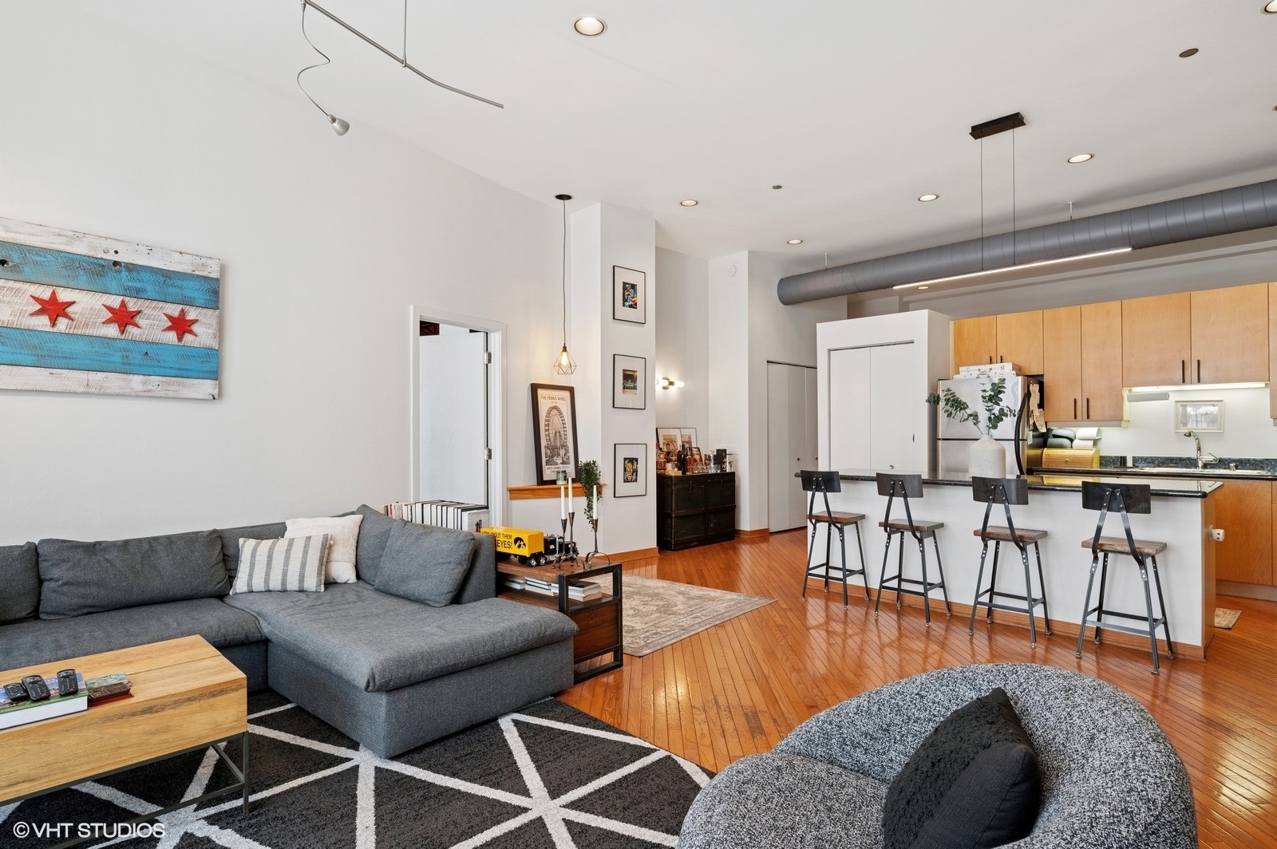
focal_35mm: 18
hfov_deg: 88.5
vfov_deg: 65.9
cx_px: 638
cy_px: 424
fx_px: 656
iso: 200
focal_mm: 18.5
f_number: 9.5
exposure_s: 1/6
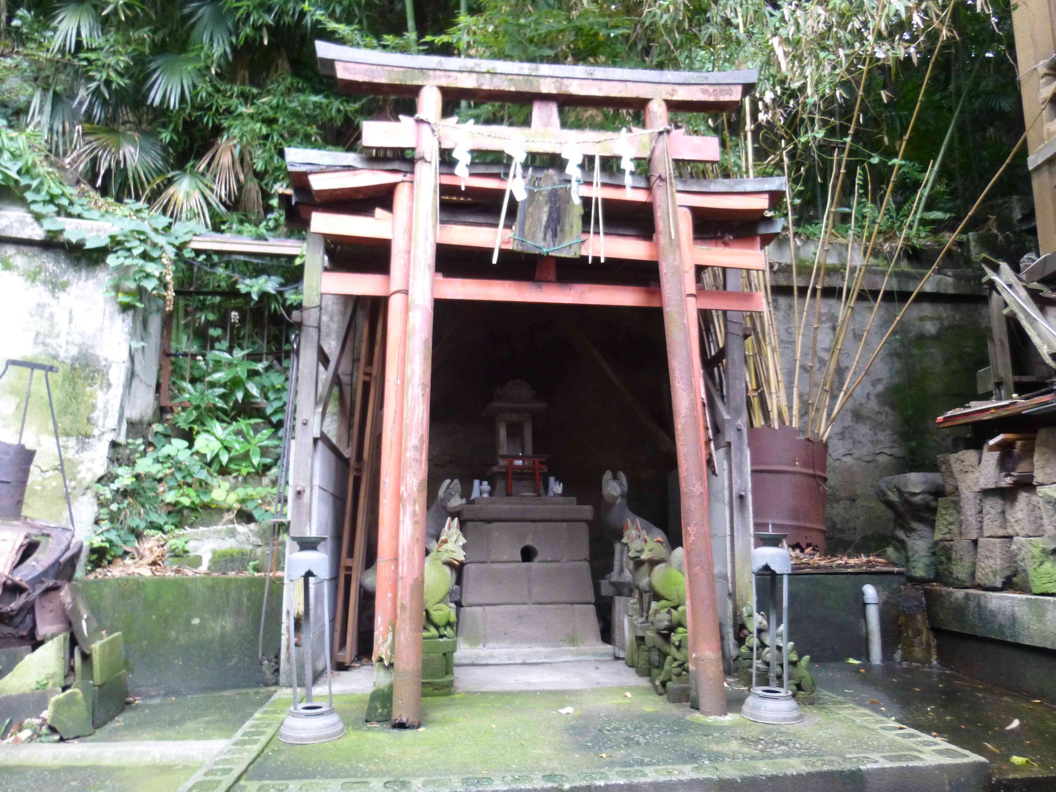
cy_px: 396
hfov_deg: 69.4
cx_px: 528
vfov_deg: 54.9
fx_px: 763
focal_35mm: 25
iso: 400
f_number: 3.1
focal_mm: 4.5
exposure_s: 1/10
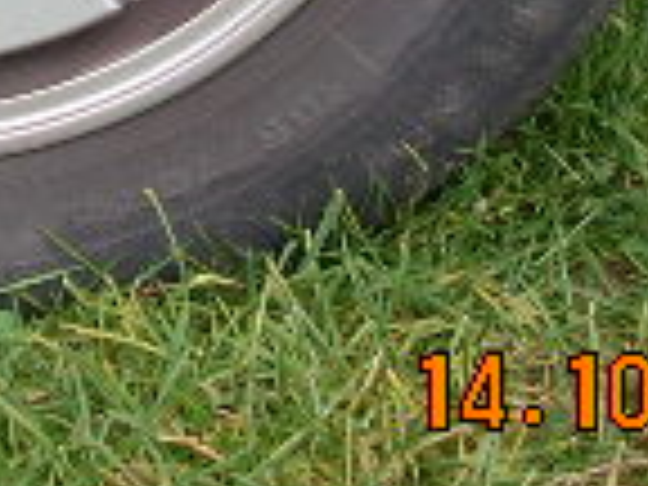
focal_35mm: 165
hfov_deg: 11.7
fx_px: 3089
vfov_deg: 8.6
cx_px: -112
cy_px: -459
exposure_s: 1/84.8
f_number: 2.8
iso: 64
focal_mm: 6.2
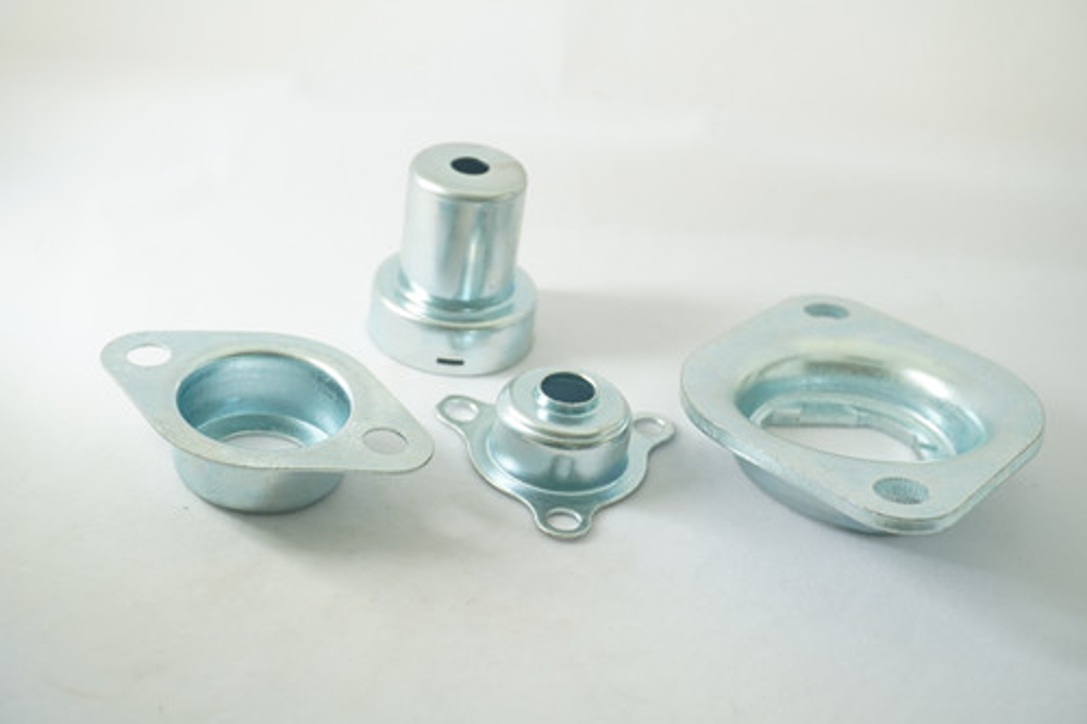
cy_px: 362
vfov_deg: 23.2
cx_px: 544
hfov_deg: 34.2
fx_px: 1766
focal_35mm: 58
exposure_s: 1/60
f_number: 6.3
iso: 320
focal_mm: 39
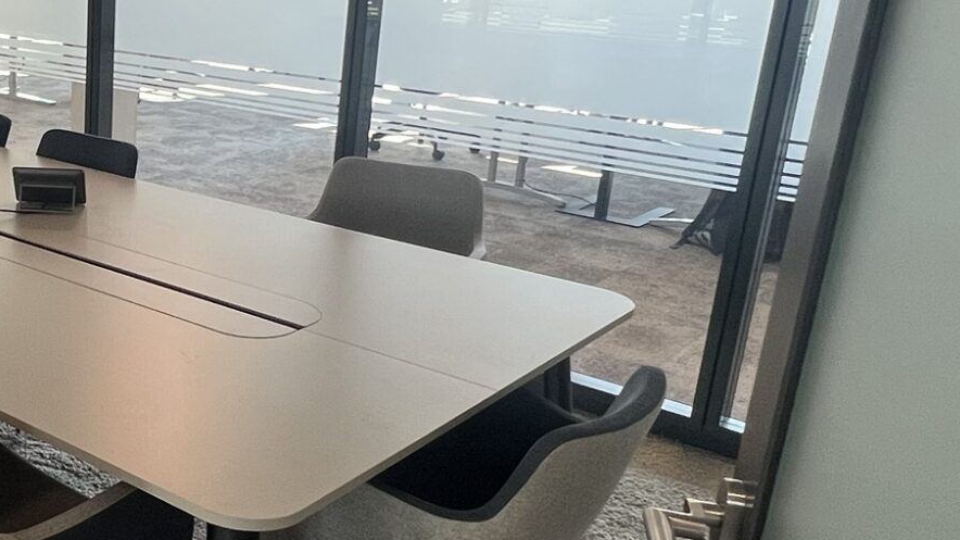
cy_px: 243
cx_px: -3
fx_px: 1044
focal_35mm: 41
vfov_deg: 29.0
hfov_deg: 42.5
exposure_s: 1/100
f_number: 1.8
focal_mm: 1.57
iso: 100
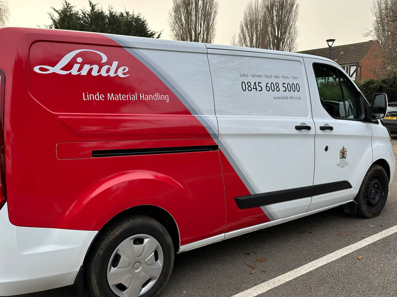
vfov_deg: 46.8
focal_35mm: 30
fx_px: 344
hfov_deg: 59.6
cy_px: 150
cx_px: 165
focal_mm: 6.86
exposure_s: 1/392
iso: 80
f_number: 1.78
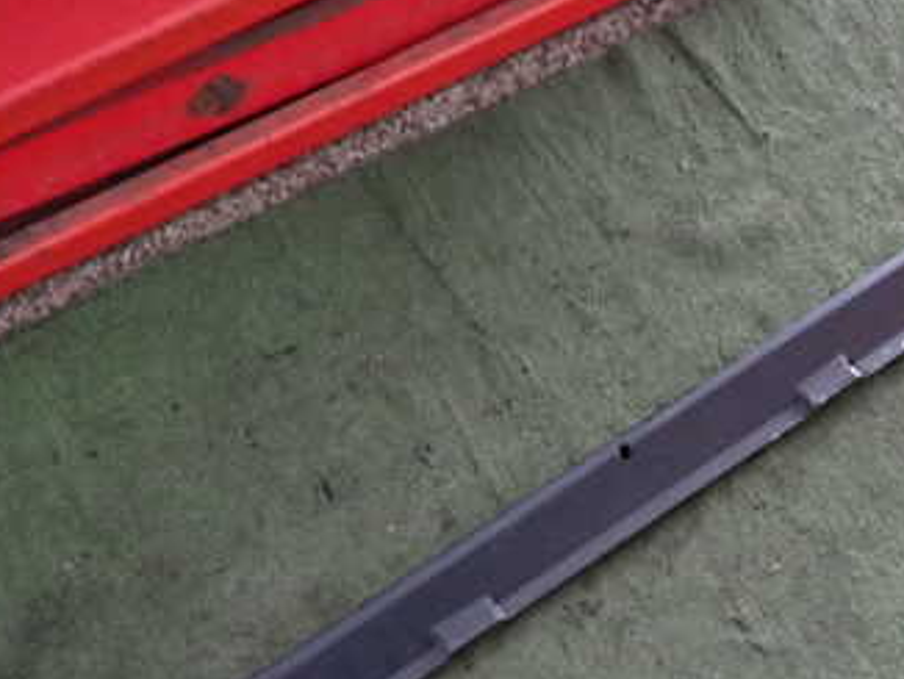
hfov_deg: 40.9
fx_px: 1202
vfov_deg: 30.8
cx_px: 574
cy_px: 535
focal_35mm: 46
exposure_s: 1/30
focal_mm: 4.5
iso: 500
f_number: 2
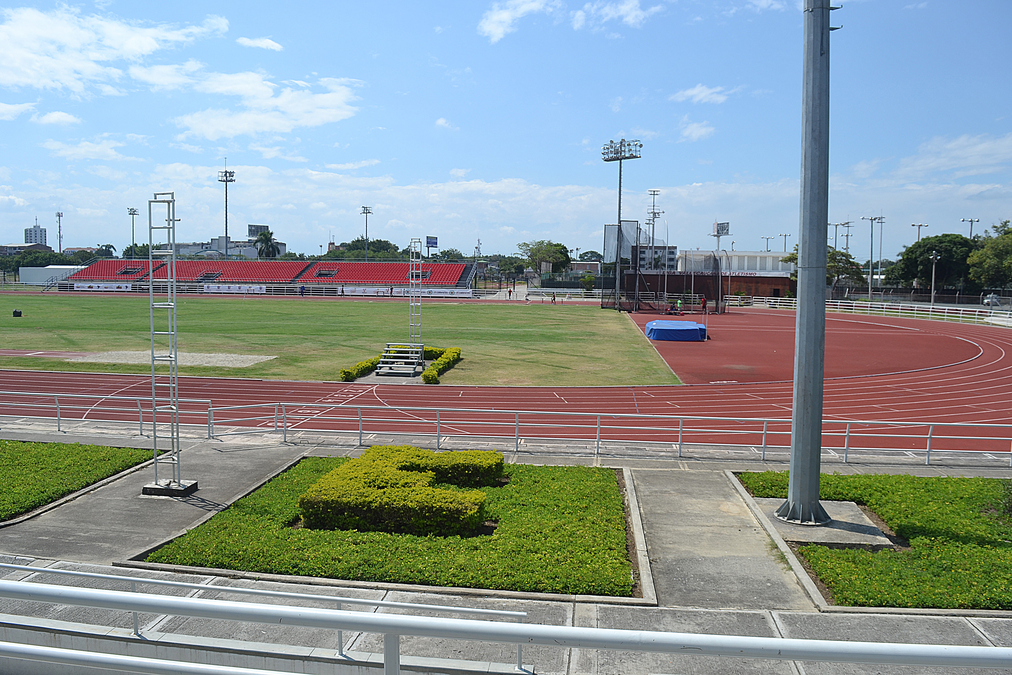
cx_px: 506
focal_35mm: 27
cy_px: 338
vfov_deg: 47.9
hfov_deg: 67.4
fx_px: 759
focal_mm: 18
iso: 100
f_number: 8
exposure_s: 1/250
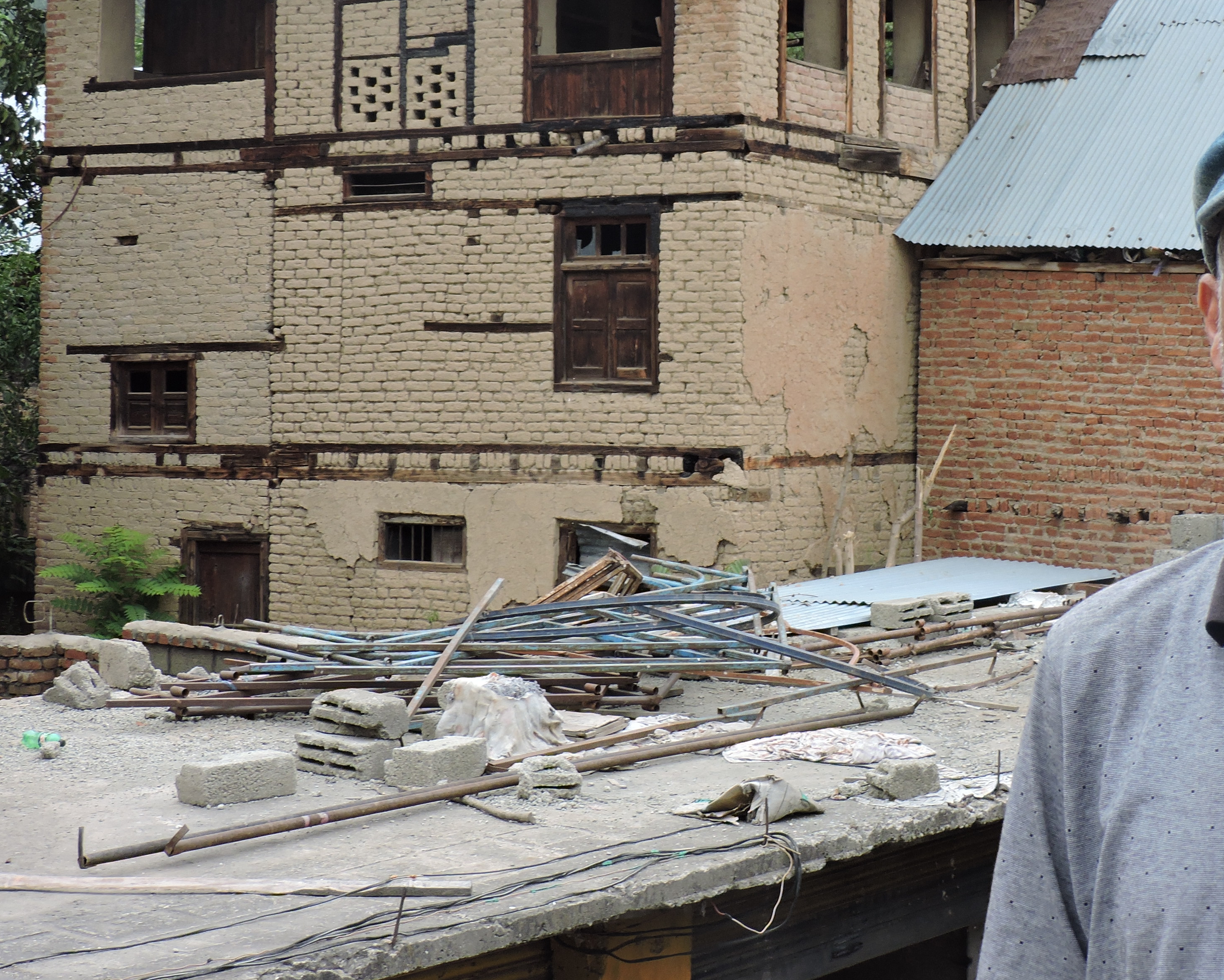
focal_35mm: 66
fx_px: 2391
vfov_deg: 23.0
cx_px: 826
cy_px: 301
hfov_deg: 28.5
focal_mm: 7.7
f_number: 3.4
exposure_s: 1/50
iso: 100
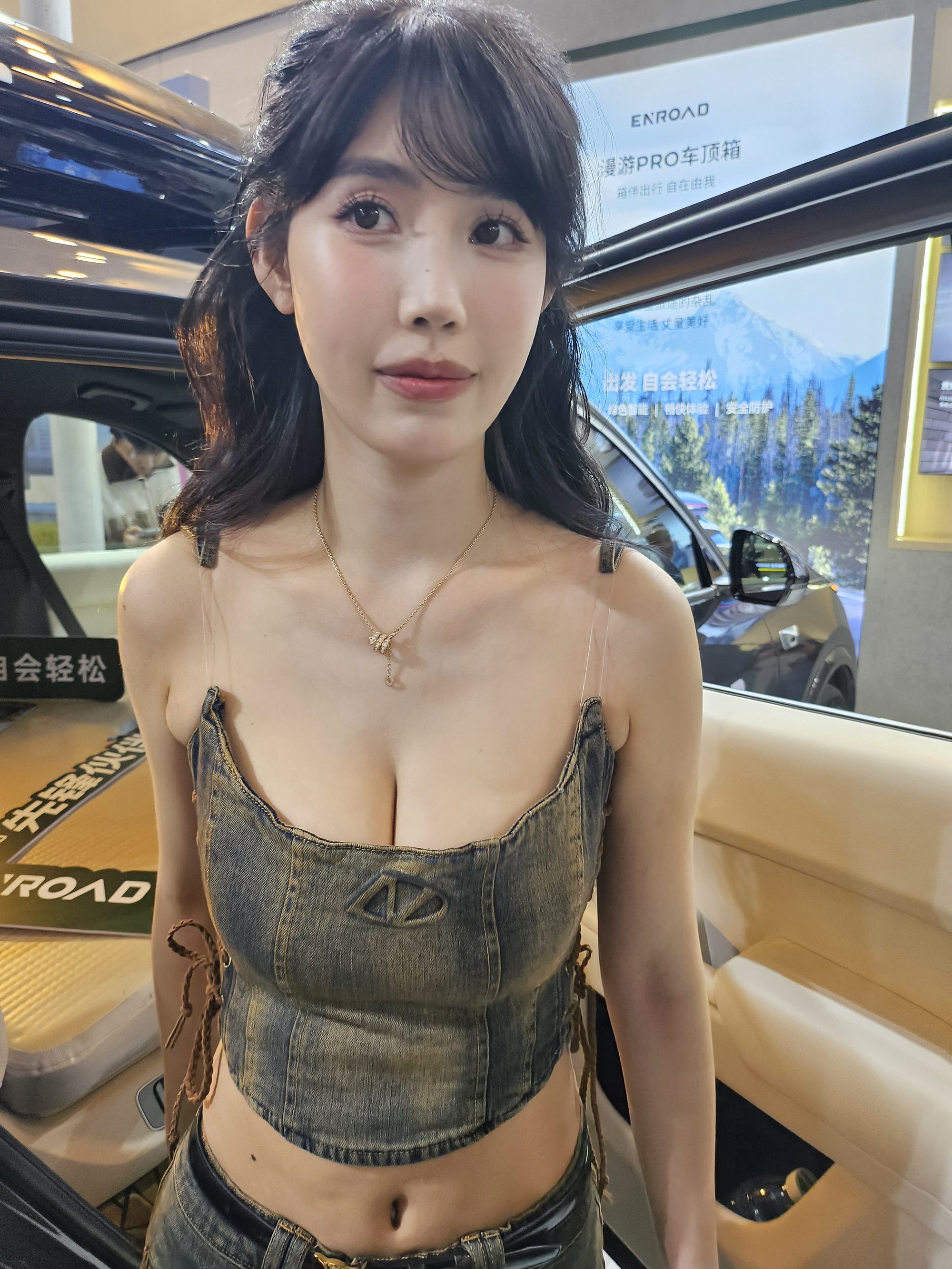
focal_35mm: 24
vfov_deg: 71.6
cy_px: 634
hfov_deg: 56.8
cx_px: 476
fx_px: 880
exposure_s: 1/100
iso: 160
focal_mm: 5
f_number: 1.8
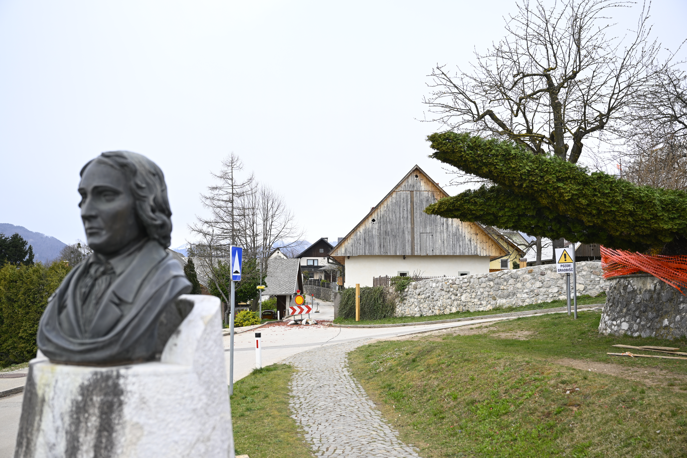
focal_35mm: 35
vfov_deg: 37.9
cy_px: 229
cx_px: 344
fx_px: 668
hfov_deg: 54.4
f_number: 4
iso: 160
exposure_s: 1/400
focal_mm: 35
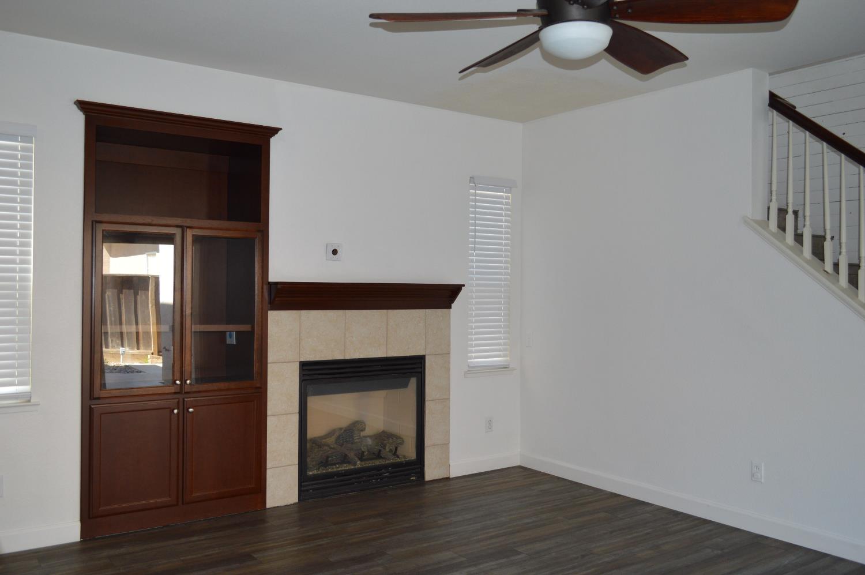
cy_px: 288
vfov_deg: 43.5
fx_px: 720
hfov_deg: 62.0
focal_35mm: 30
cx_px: 432
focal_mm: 20
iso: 400
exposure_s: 1/60
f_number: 4
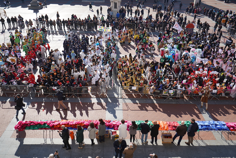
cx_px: 118
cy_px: 79
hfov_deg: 61.9
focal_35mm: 30
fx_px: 197
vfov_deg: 43.7
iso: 100
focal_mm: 30
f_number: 5.6
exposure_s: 1/320
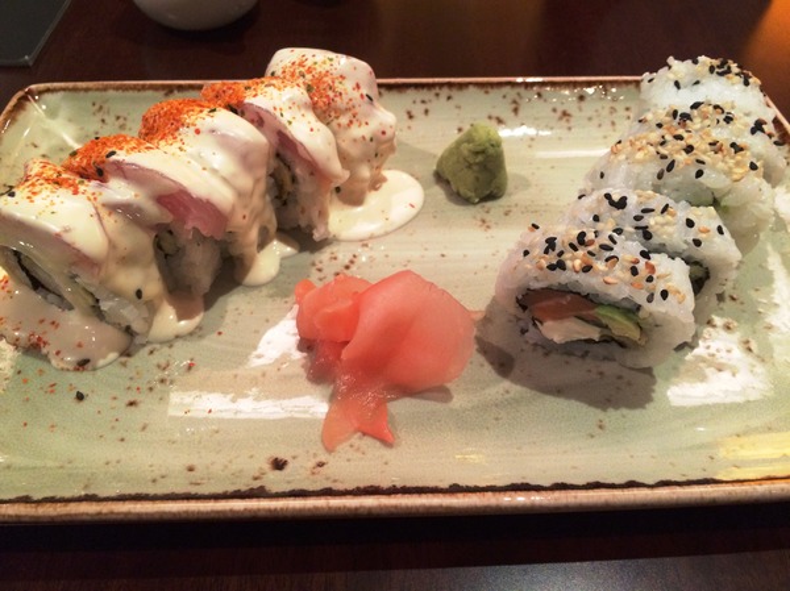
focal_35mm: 29
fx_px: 661
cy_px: 296
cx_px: 395
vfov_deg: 48.2
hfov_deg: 61.7
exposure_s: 1/33
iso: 320
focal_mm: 4.15
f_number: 2.2
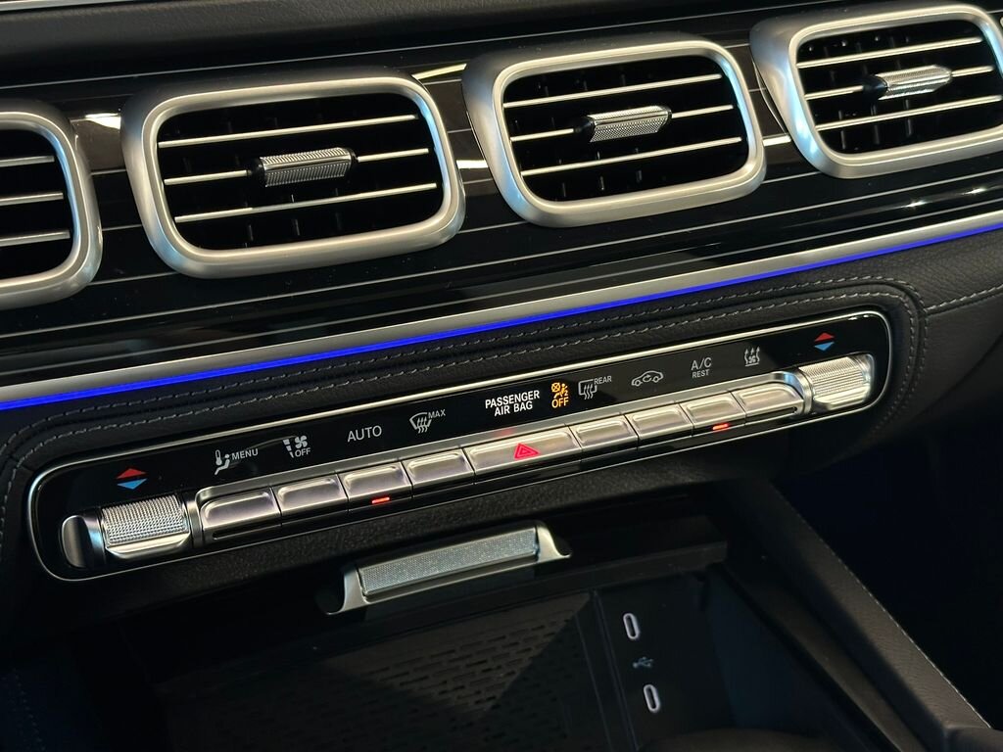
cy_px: 376
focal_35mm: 48
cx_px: 502
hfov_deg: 39.7
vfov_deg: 30.3
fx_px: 1391
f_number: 1.78
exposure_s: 1/40
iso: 320
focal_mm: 6.86
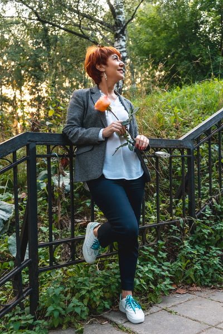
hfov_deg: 38.9
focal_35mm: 34
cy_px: 167
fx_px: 316
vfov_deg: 55.8
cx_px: 112
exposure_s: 1/100
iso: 250
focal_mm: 34
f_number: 4
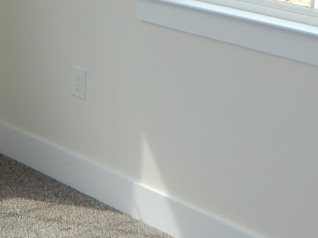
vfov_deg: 16.5
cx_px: -38
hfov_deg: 21.9
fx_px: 772
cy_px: -85
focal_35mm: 84
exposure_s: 1/200
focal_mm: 4
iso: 125
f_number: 3
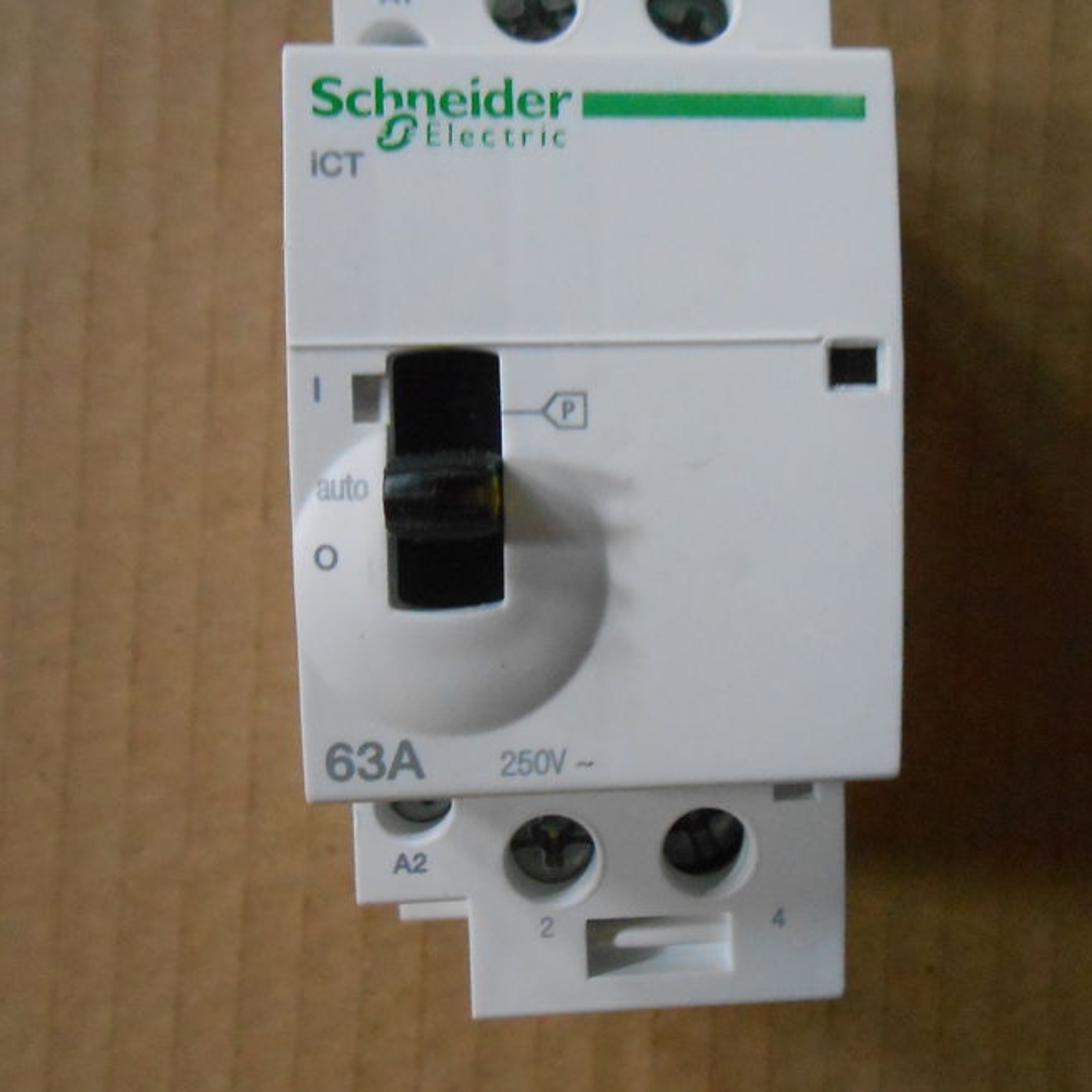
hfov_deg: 46.8
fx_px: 1249
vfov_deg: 47.1
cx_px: 683
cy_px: 477
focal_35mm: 35
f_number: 3.5
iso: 800
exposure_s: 1/20
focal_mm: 4.6
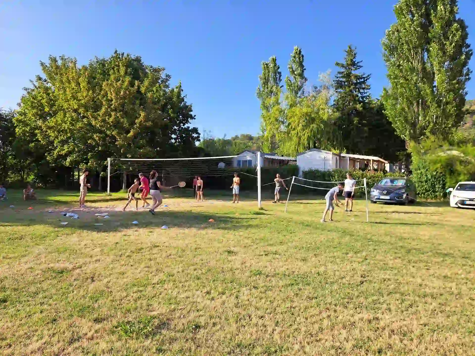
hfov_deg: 71.6
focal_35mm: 24
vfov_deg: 56.8
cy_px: 178
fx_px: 329
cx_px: 238
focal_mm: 5.23
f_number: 1.8
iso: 50
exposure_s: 1/884
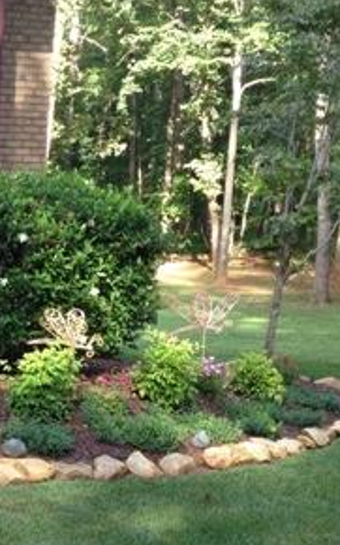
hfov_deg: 14.6
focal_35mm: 82
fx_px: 1217
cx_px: -195
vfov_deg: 25.2
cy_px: 233
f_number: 2.4
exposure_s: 1/120
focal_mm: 4.28
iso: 80
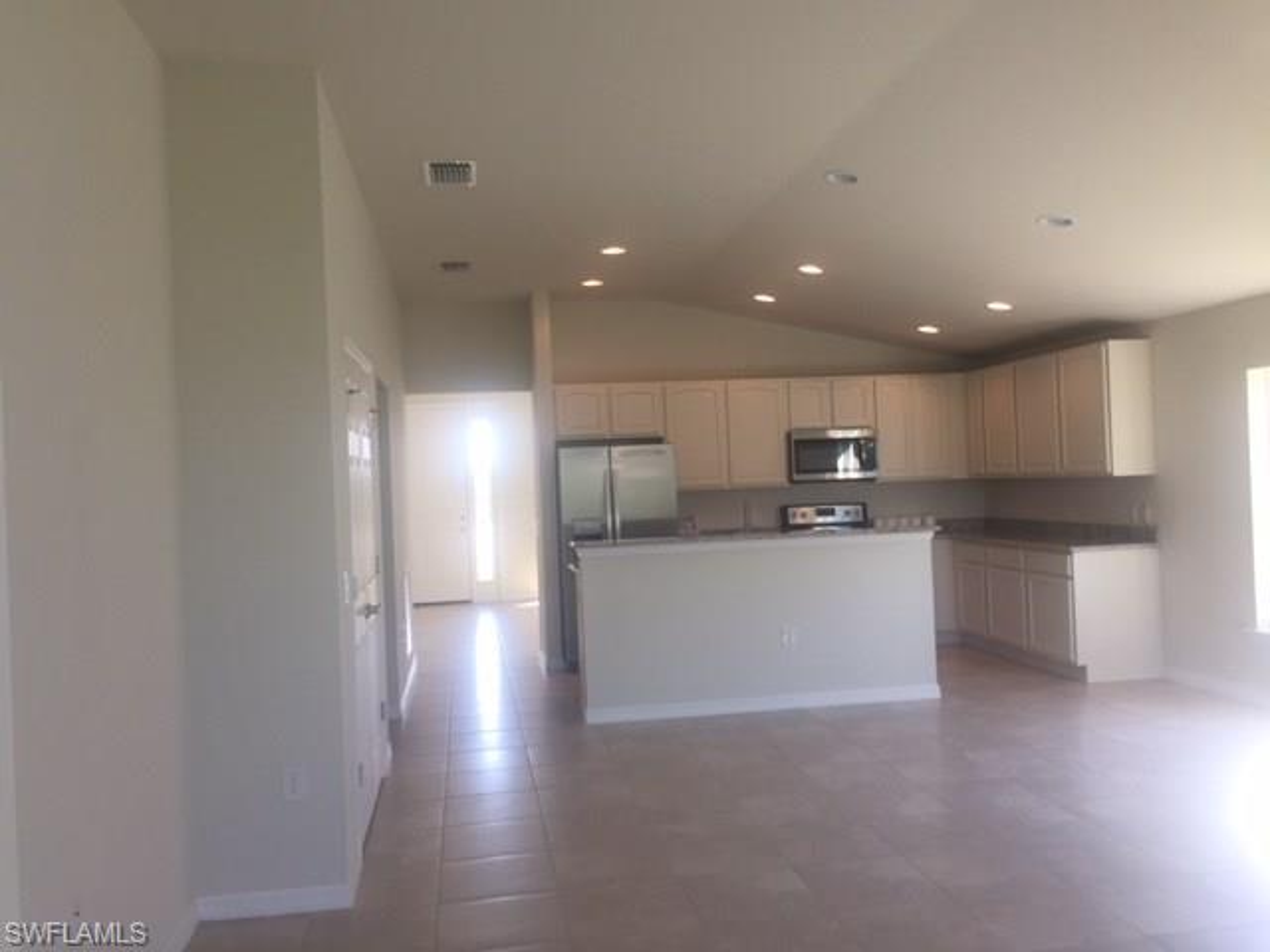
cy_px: 476
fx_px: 1064
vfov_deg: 48.2
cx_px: 635
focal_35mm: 29
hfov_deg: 61.7
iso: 50
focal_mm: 4.15
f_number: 2.2
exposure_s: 1/120
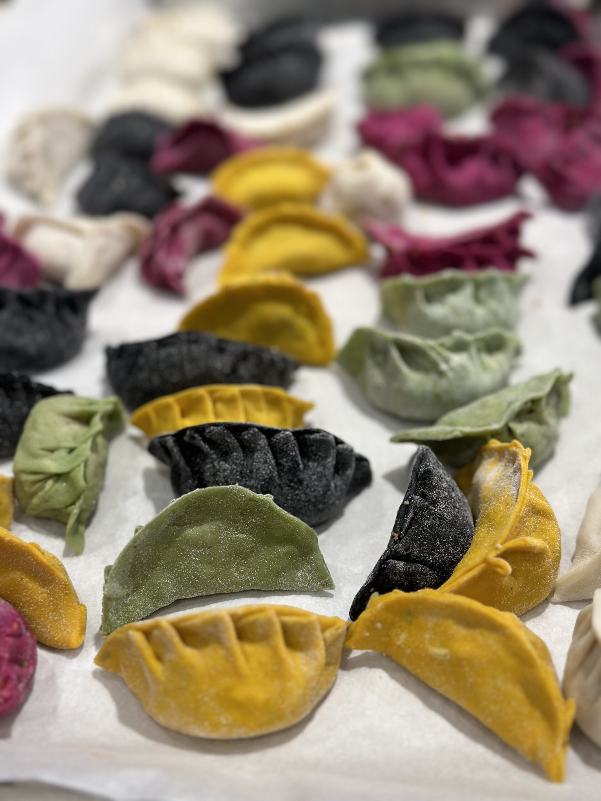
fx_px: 1111
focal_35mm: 48
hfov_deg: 30.3
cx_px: 300
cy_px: 400
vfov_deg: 39.7
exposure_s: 1/100
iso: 100
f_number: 1.78
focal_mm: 6.86
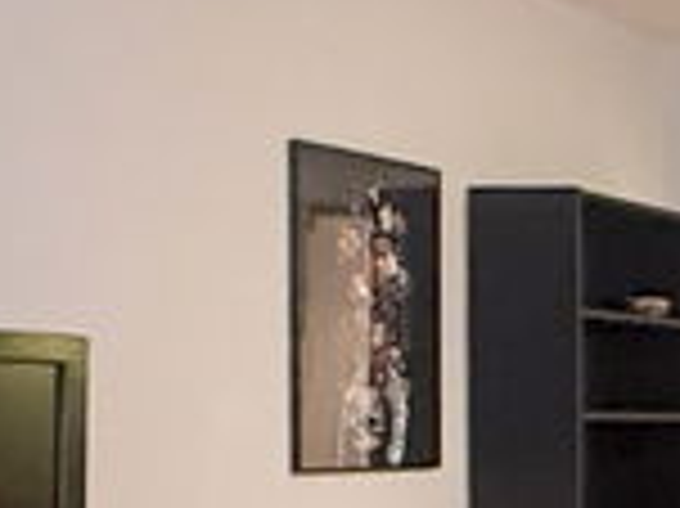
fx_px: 1943
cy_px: 486
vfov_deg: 14.7
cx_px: 1443
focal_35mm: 99
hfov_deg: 15.2
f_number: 2.2
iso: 640
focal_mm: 2.22
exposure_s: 1/50
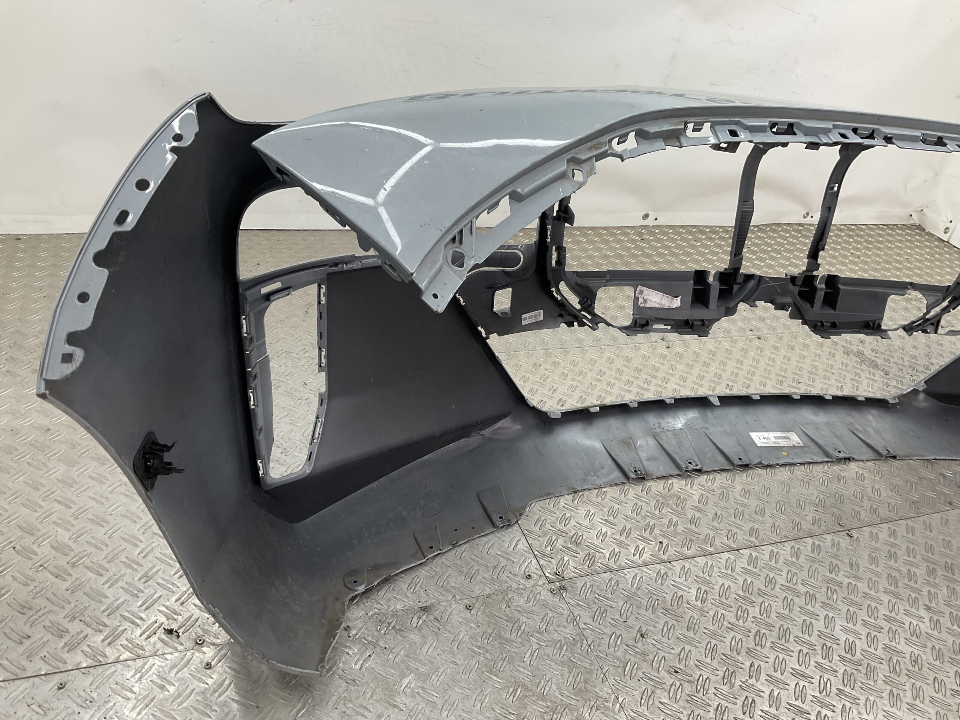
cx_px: 480
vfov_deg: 48.2
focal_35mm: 29
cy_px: 360
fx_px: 804
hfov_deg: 61.7
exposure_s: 1/100
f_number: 1.8
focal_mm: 3
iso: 32
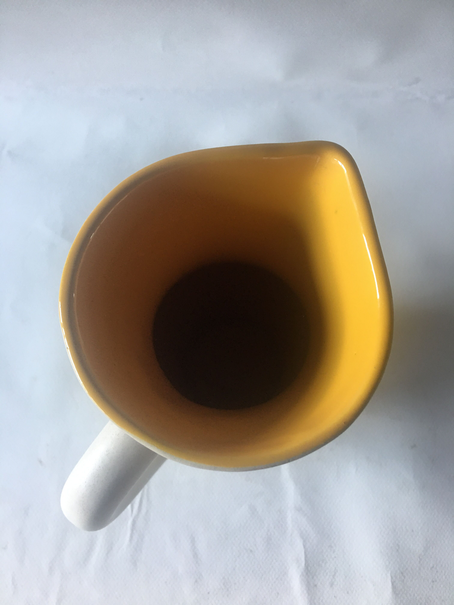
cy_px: 302
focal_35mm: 29
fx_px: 507
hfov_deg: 48.2
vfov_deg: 61.7
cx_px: 227
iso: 64
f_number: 2.2
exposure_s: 1/33
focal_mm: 4.15
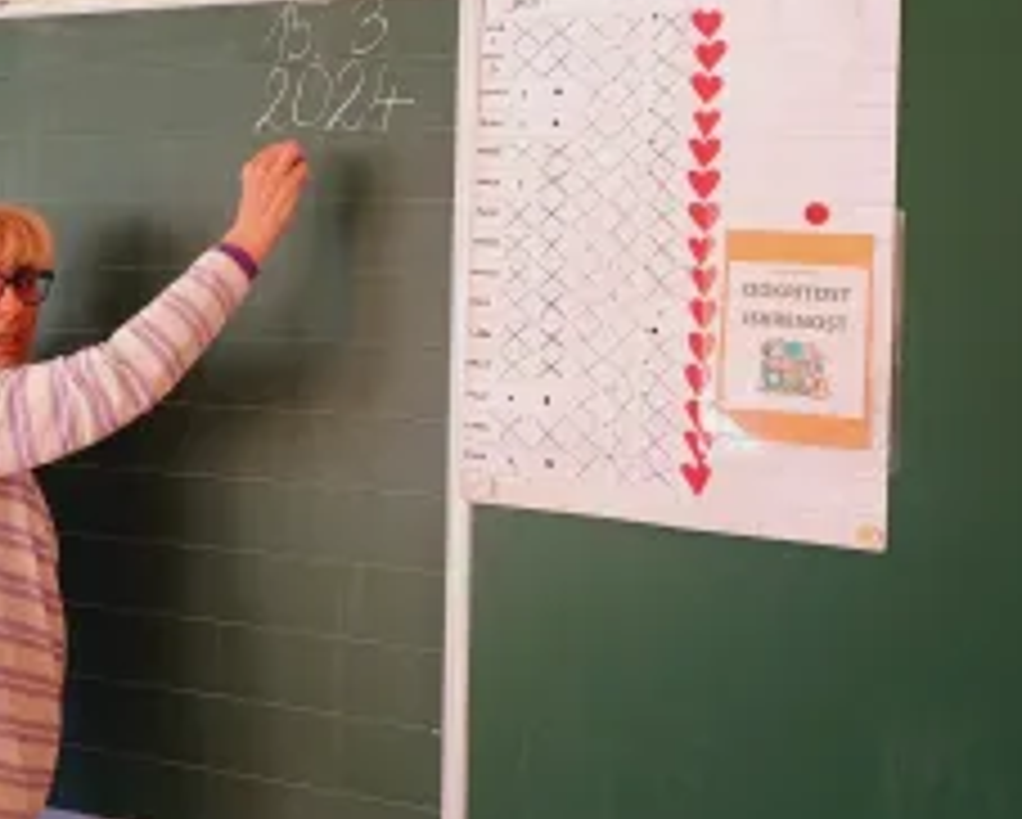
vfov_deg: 34.6
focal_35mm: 43
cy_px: 261
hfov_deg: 42.0
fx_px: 1302
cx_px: 297
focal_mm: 4.65
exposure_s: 1/50
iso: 125
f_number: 1.8
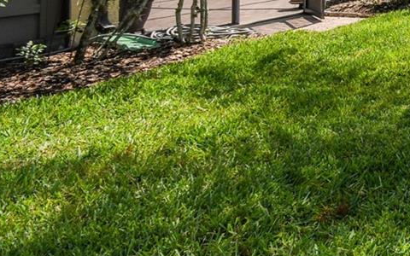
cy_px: -91
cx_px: 662
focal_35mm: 51
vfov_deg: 22.3
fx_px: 570
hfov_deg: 25.4
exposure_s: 1/400
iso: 100
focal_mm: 10
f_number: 7.1
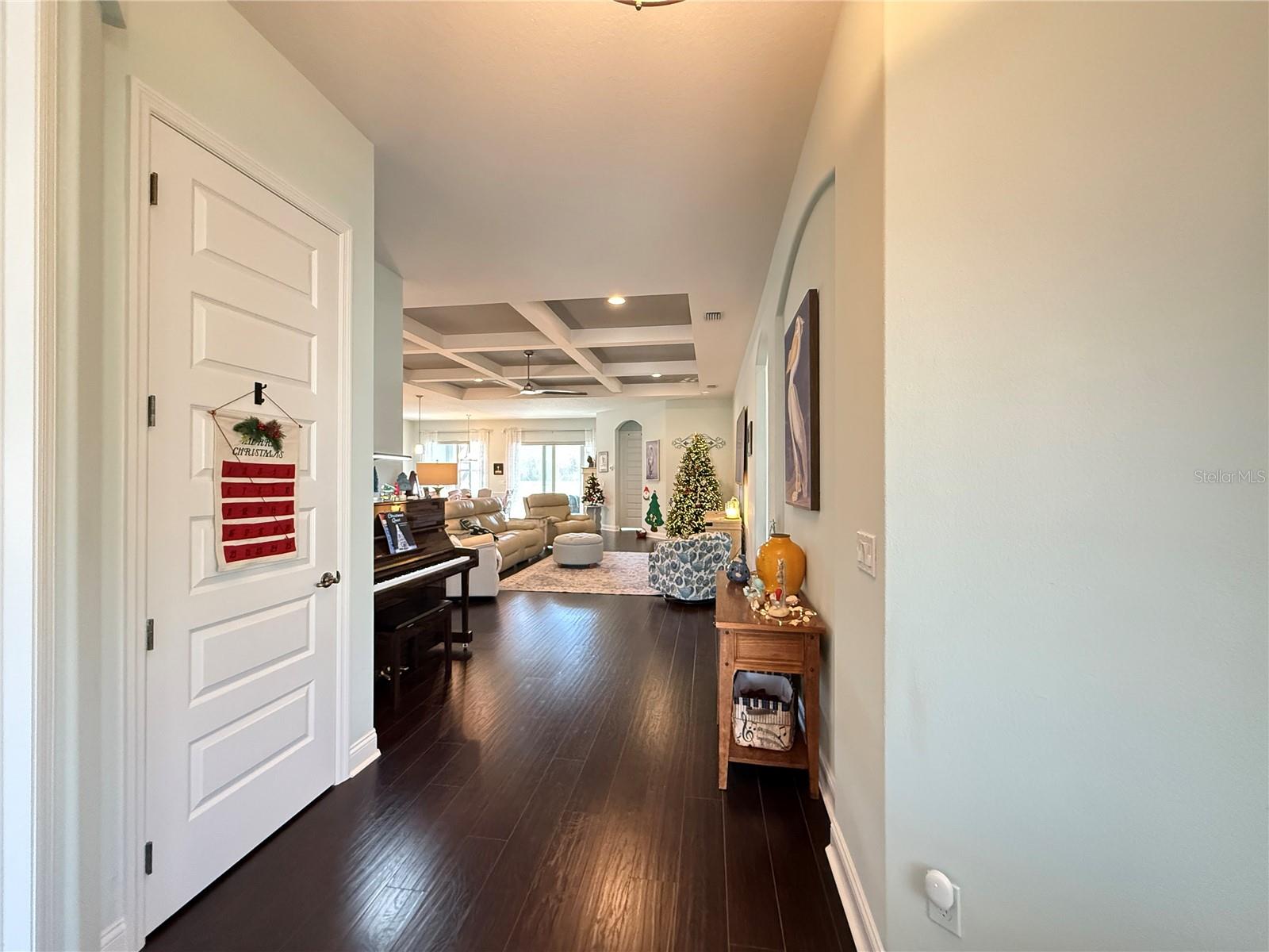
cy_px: 476
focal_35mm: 14
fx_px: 513
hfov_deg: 102.1
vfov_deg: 85.7
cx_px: 634
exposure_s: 1/60
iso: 800
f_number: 2.2
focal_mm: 2.22
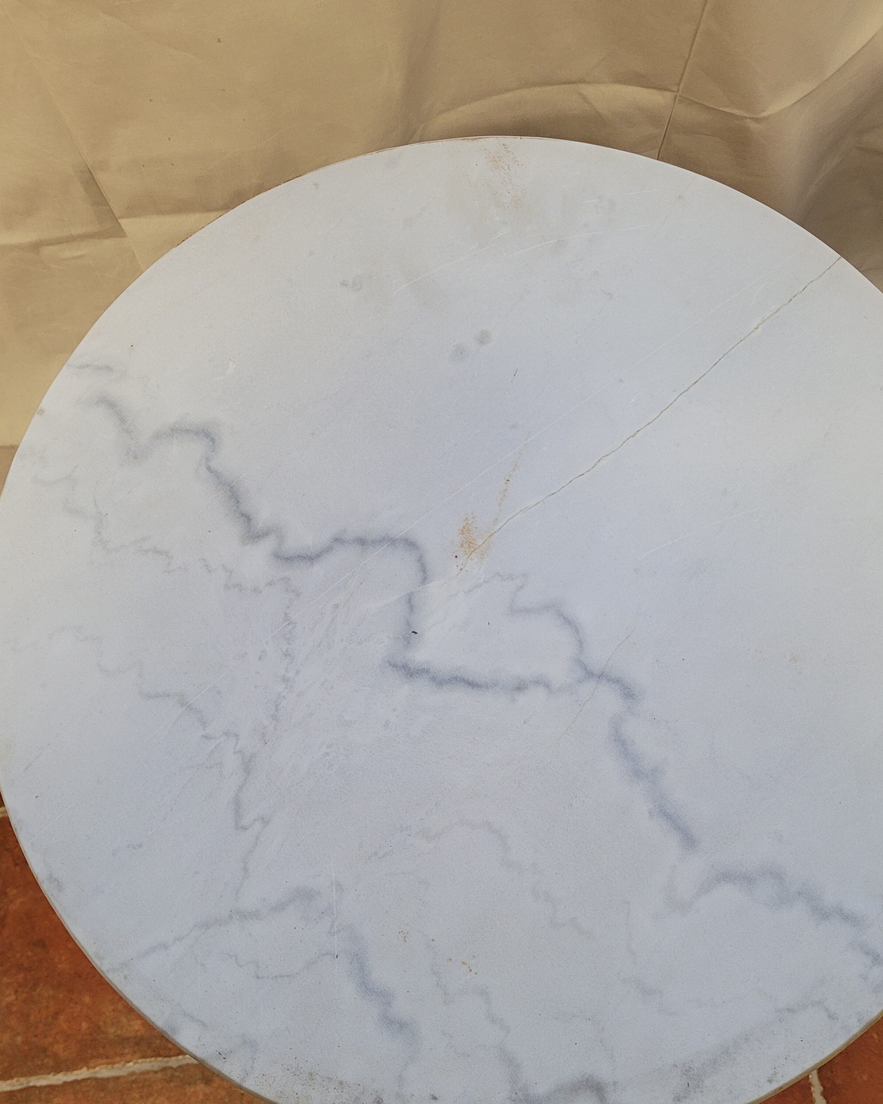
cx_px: 483
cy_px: 659
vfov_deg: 52.5
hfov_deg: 43.3
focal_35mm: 34
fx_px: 1111
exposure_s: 1/50
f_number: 1.8
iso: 200
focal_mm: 5.4
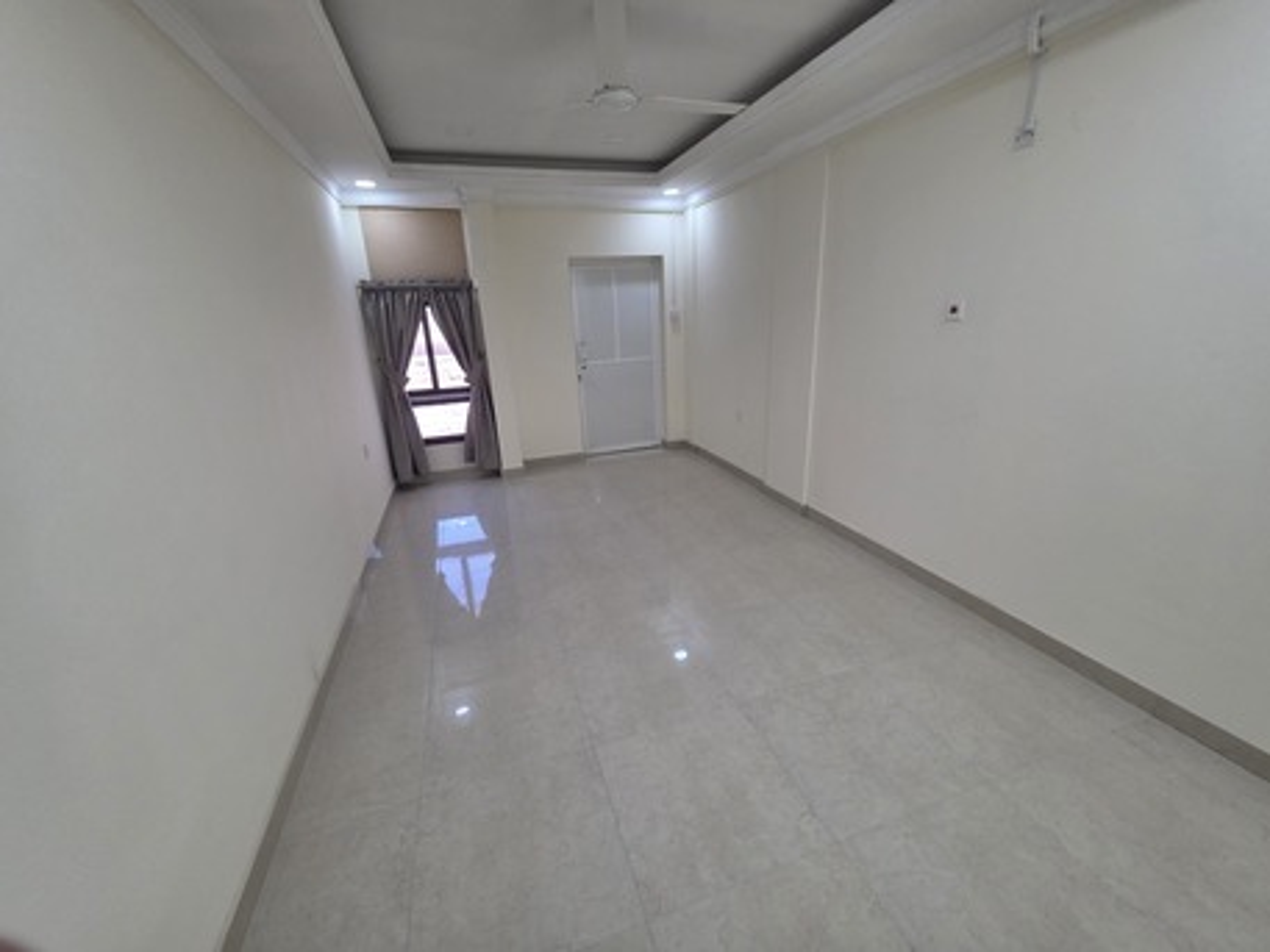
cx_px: 635
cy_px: 476
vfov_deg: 89.9
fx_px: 477
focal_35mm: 13
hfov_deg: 106.2
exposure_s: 1/120
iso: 250
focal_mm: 2.2
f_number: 1.9
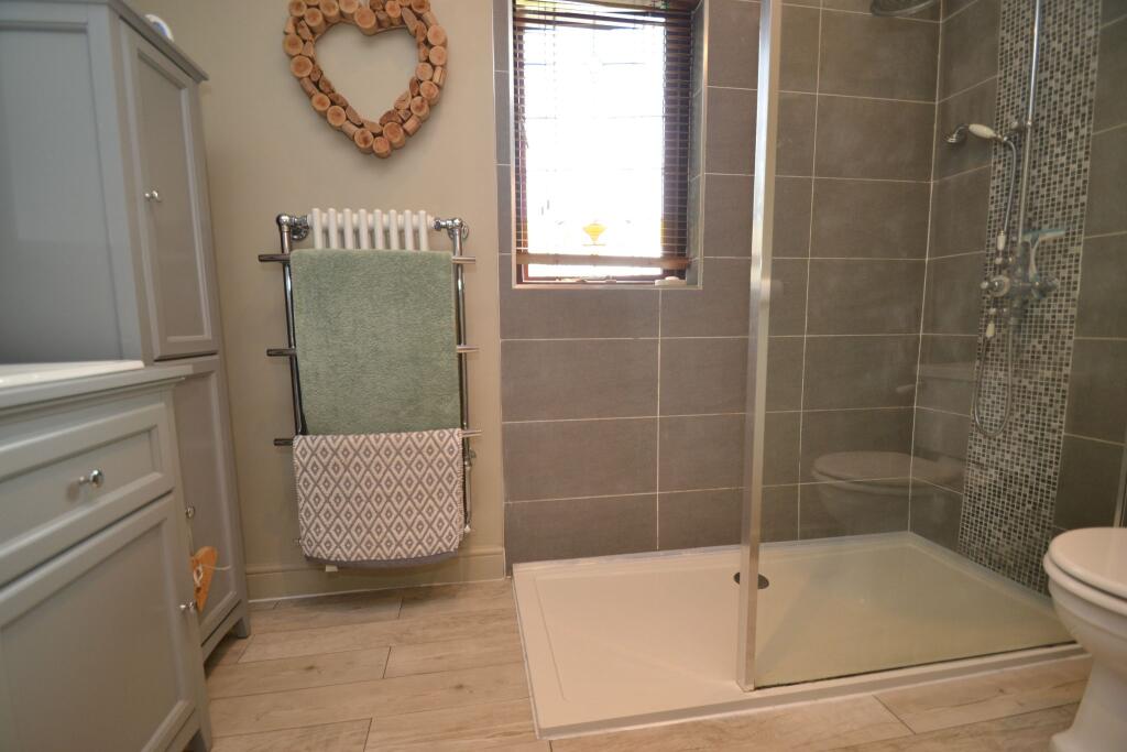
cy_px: 376
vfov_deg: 77.3
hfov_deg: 100.4
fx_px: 470
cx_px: 564
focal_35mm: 15
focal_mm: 10
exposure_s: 1/60
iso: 500
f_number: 3.5
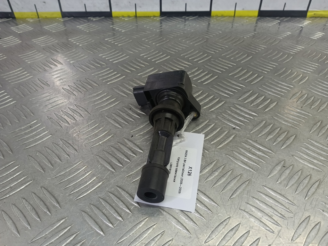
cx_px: 164
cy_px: 123
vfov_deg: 58.9
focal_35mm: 23
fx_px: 218
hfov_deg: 73.9
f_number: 1.6
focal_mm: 4.11
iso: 101
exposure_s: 1/50
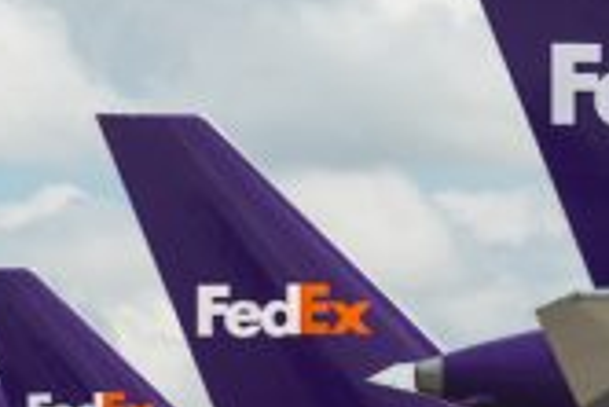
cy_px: 110
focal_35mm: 296
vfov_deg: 4.7
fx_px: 5012
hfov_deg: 6.6
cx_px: 1534
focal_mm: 48
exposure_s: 1/1600
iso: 200
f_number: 6.3
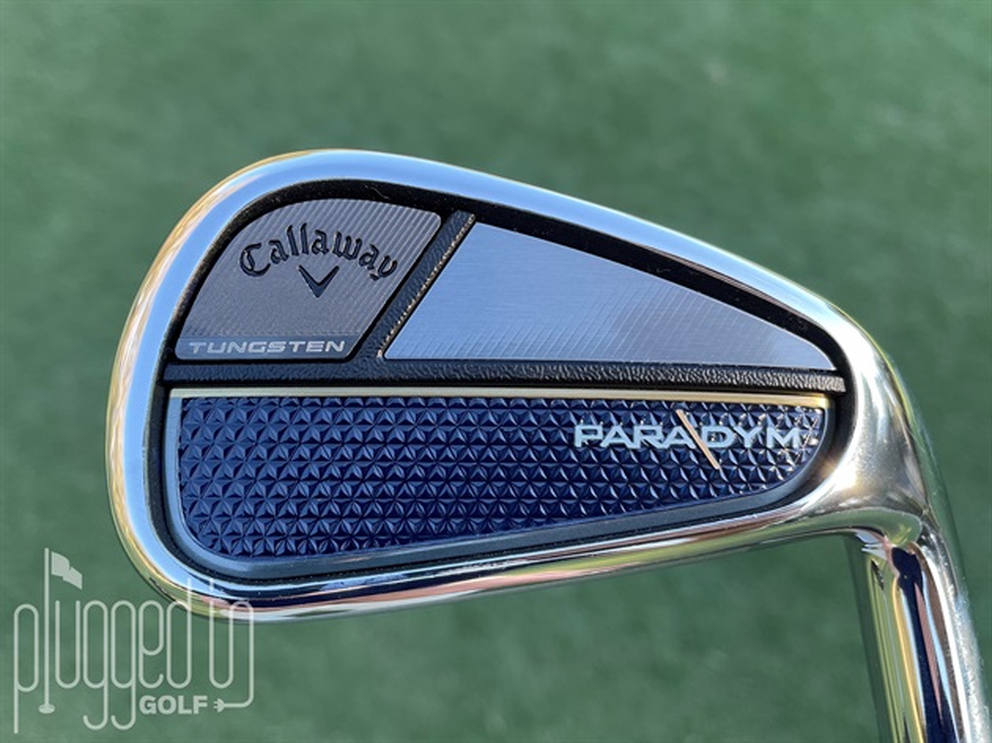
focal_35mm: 26
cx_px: 496
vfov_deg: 53.0
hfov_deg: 67.3
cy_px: 372
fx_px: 745
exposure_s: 1/121
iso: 32
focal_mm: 4.2
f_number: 1.6
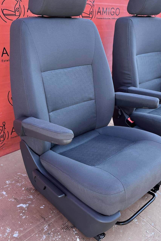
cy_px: 106
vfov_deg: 55.7
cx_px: 89
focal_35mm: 34
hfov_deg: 38.8
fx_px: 228
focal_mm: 5.1
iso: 64
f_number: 1.6
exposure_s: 1/121
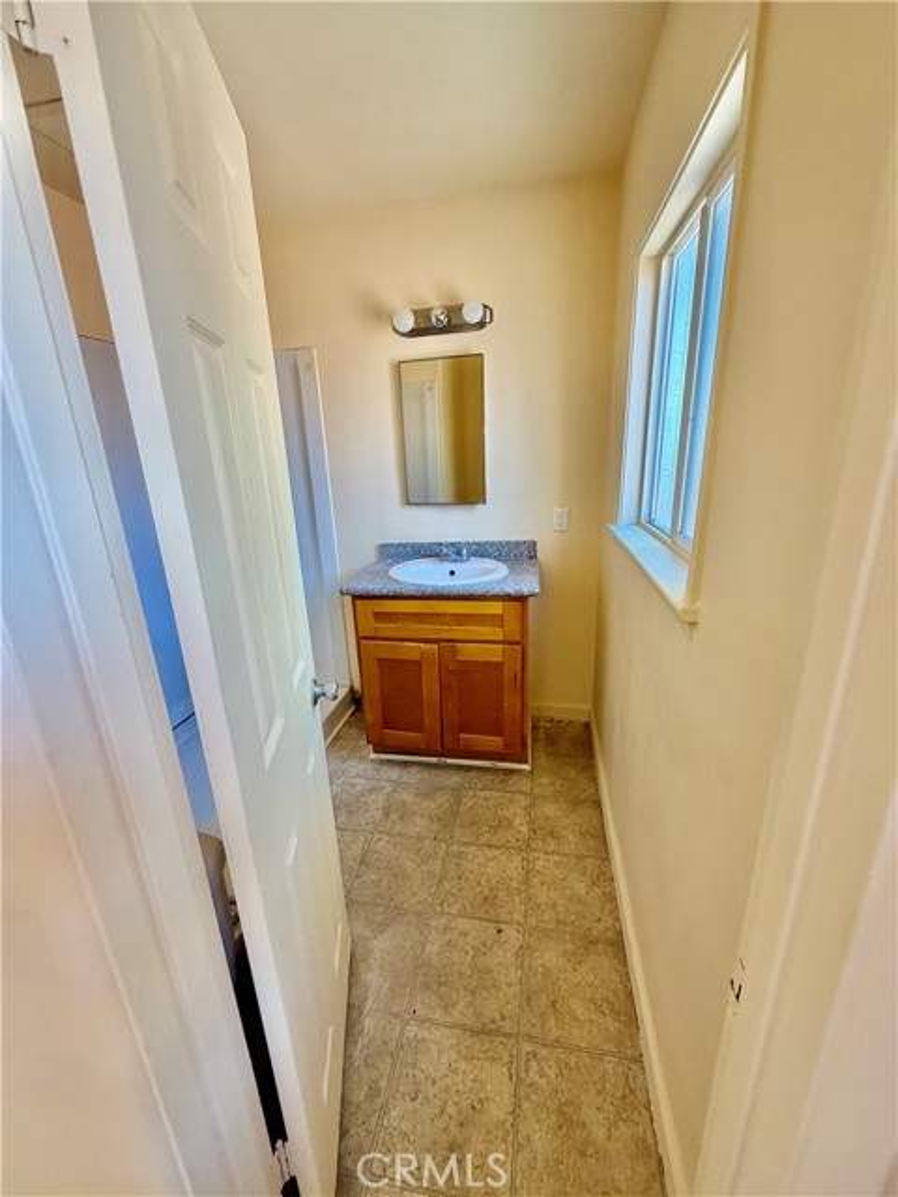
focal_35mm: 14
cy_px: 598
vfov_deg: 102.1
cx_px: 449
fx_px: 484
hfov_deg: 85.7
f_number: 2.2
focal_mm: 2.22
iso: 250
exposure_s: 1/121
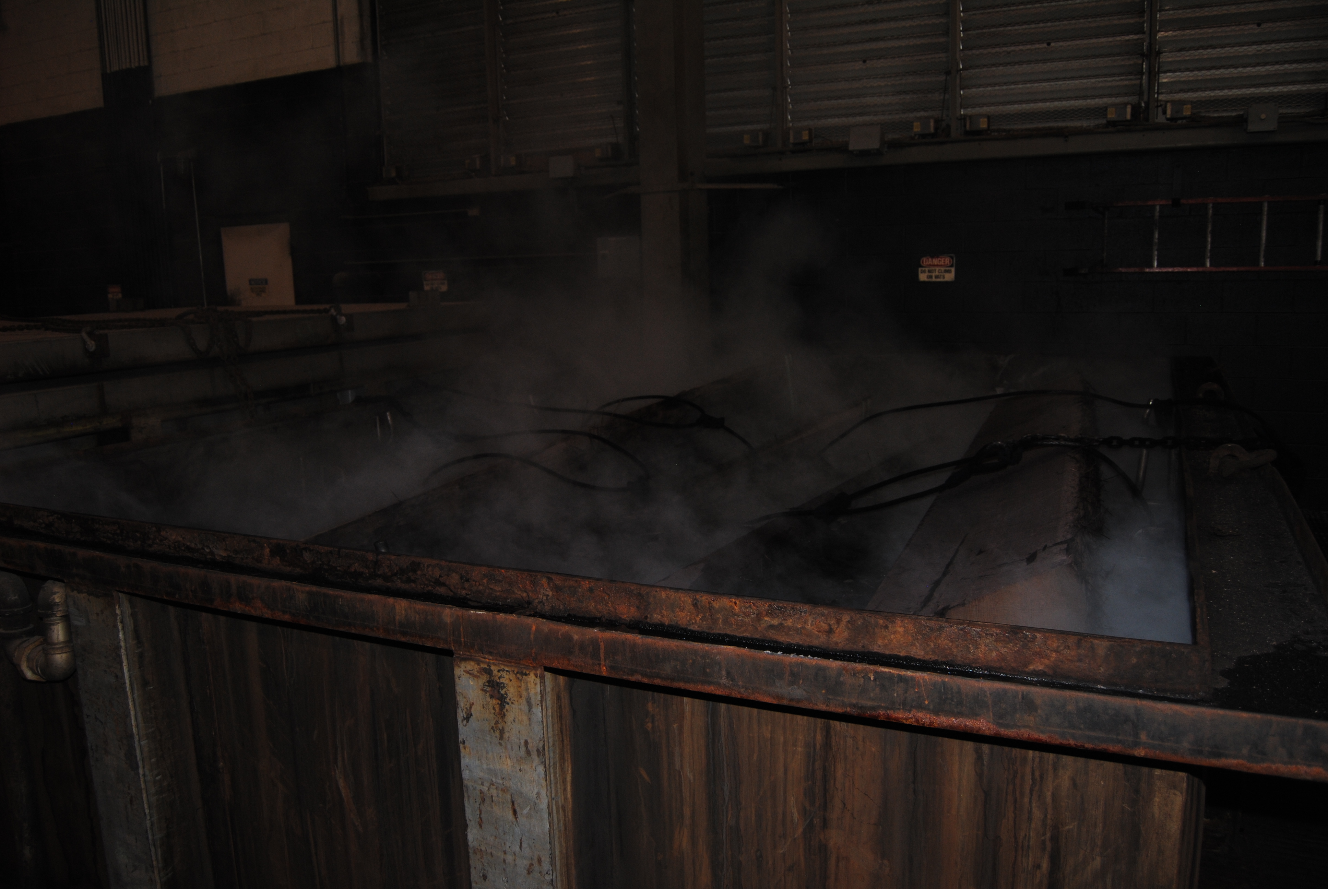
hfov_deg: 67.3
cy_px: 444
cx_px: 664
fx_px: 997
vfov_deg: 48.0
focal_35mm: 27
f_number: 4
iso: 200
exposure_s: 1/60
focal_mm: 18
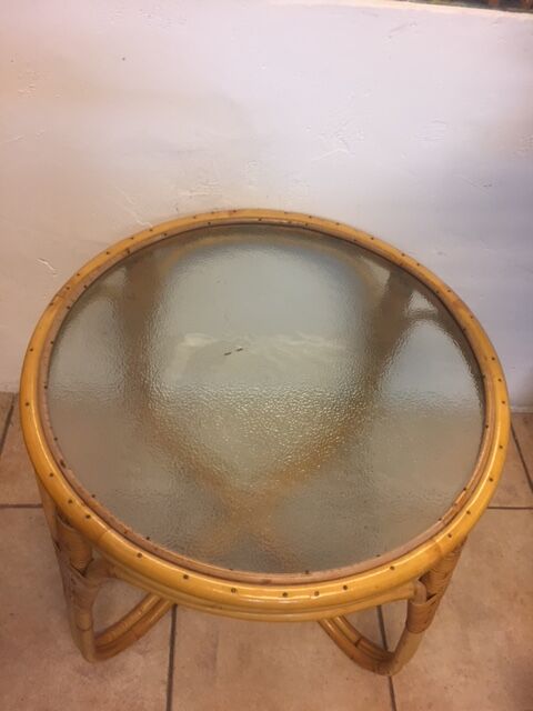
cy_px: 356
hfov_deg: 48.2
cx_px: 266
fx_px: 595
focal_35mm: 29
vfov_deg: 61.7
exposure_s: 1/33
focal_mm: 4.15
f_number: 2.2
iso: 125
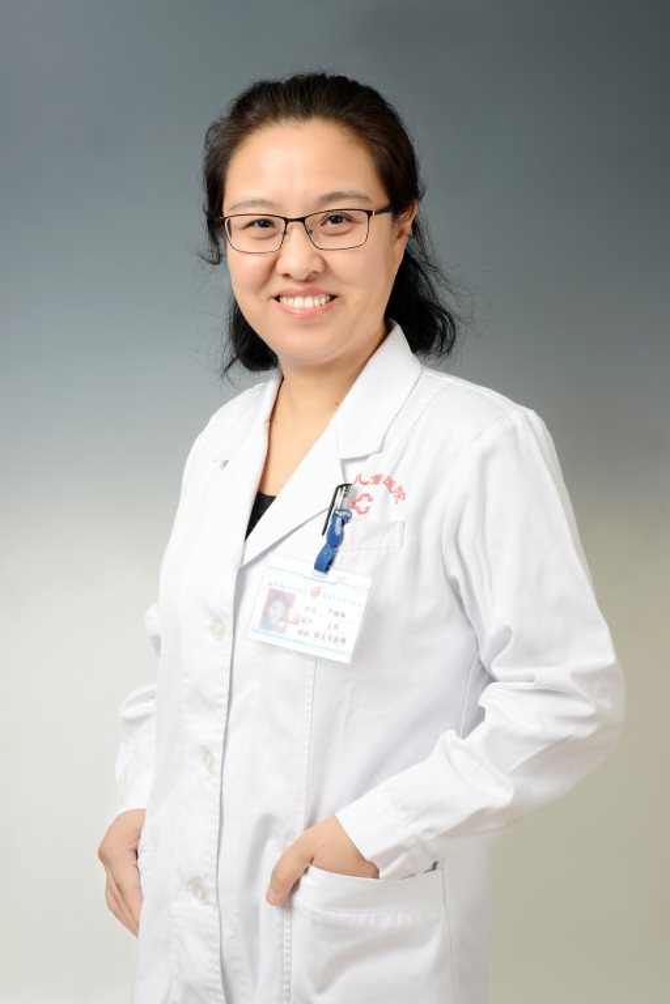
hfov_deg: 24.2
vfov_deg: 35.6
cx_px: 335
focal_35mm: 56
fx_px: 1563
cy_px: 502
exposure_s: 1/160
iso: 200
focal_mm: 56
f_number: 13
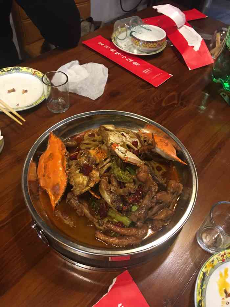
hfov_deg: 48.2
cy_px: 154
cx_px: 115
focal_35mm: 29
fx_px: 257
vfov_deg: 61.7
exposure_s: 1/17
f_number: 2.2
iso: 100
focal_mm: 4.15
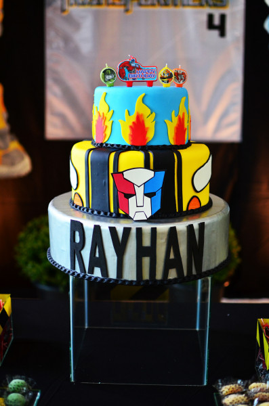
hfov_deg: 25.6
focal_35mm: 52
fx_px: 591
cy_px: 203
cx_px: 134
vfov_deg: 37.9
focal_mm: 35
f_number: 1.8
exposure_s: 1/400
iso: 800
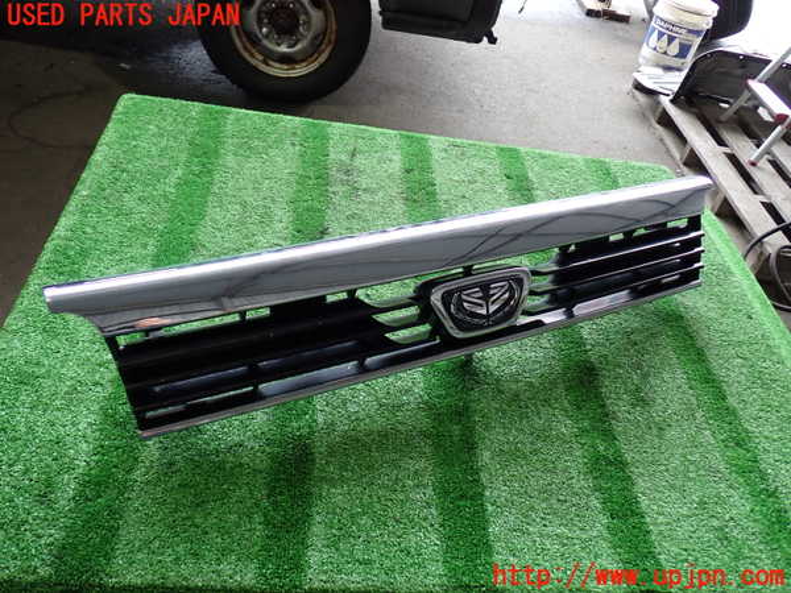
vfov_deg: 46.8
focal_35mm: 30
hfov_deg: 60.0
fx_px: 686
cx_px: 396
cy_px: 296
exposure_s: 1/50
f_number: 2.3
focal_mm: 5.4
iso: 200
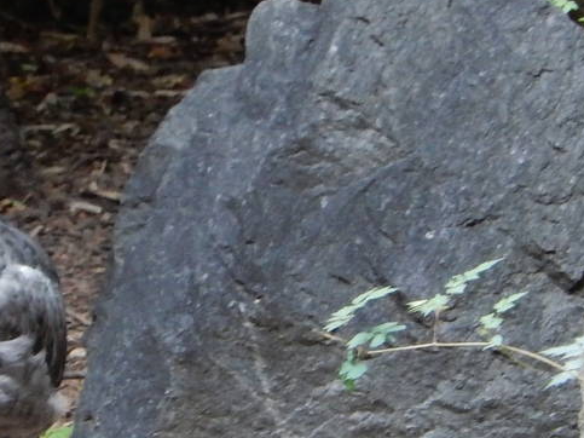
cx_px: 203
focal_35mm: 990
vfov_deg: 1.5
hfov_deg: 2.0
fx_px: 16698
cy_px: 273
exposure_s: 1/60
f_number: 6
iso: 400
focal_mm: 53.6
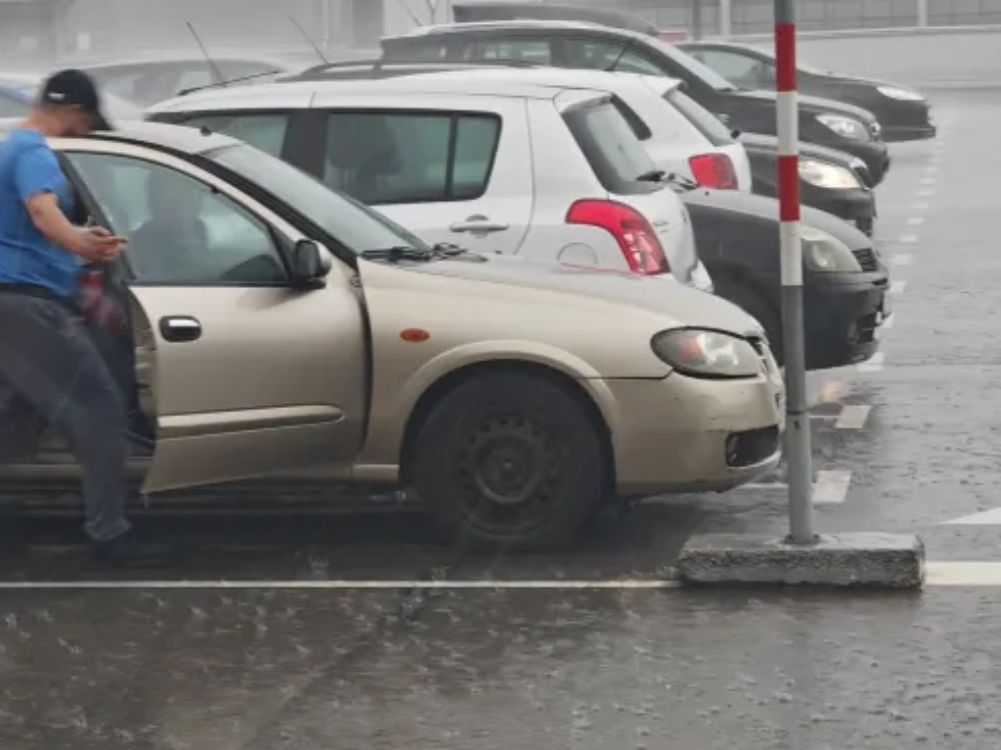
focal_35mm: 147
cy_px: 338
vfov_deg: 10.1
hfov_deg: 13.4
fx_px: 4250
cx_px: 308
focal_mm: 14.92
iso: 365
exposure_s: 1/33.3
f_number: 3
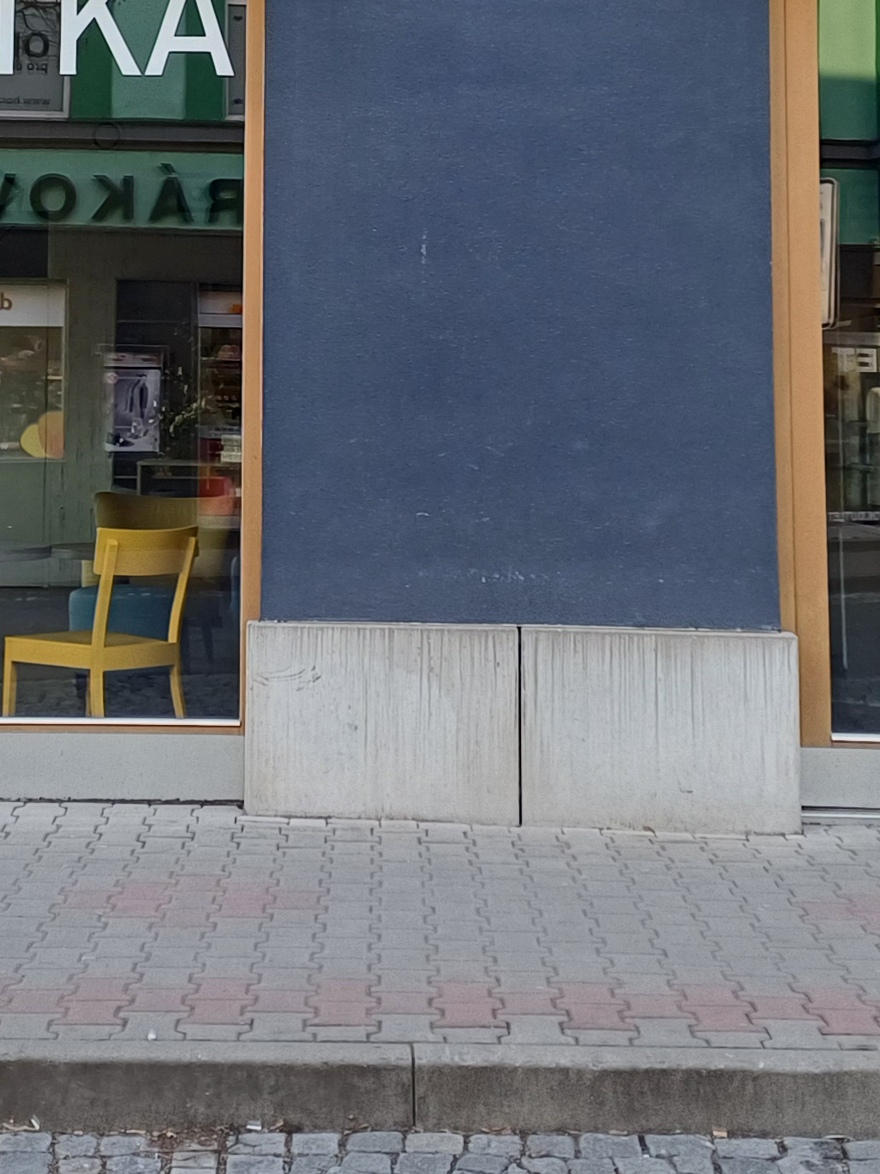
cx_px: 259
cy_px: 123
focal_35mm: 73
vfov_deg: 25.9
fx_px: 2475
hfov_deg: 20.1
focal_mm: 4.65
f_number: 1.8
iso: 64
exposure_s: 1/100
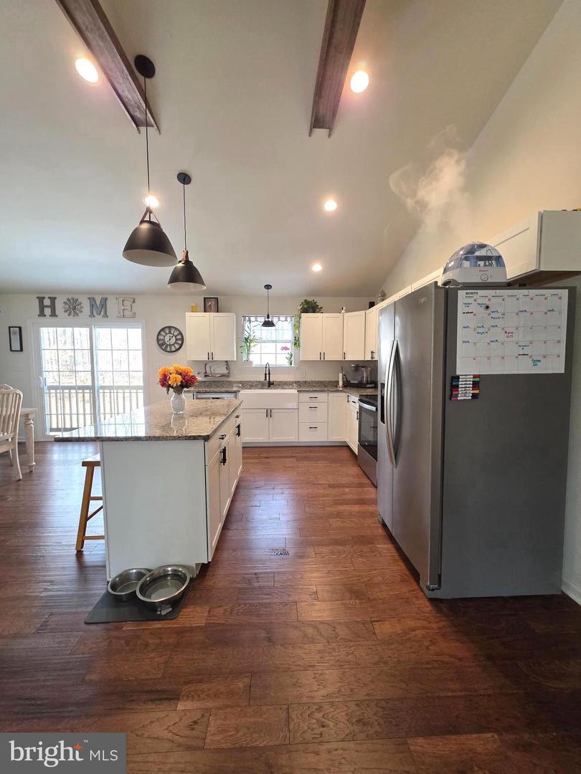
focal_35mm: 13
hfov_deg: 89.9
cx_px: 290
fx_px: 291
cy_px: 387
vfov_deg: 106.2
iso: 200
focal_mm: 2.2
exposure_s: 1/120
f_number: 1.9
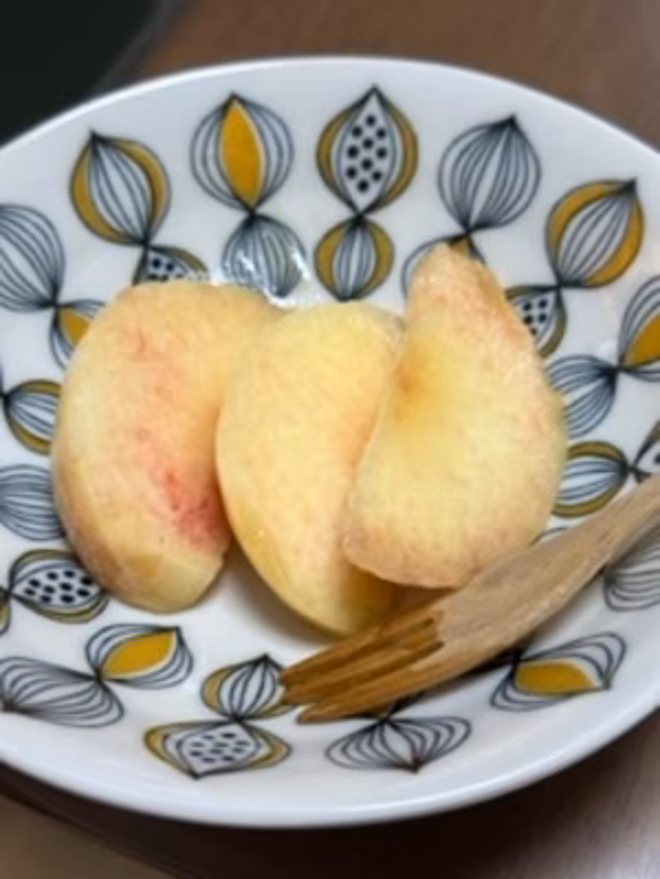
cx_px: 330
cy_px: 440
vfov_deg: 39.7
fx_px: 1220
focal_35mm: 48
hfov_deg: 30.3
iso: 80
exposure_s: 1/60
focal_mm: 6.86
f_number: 1.78
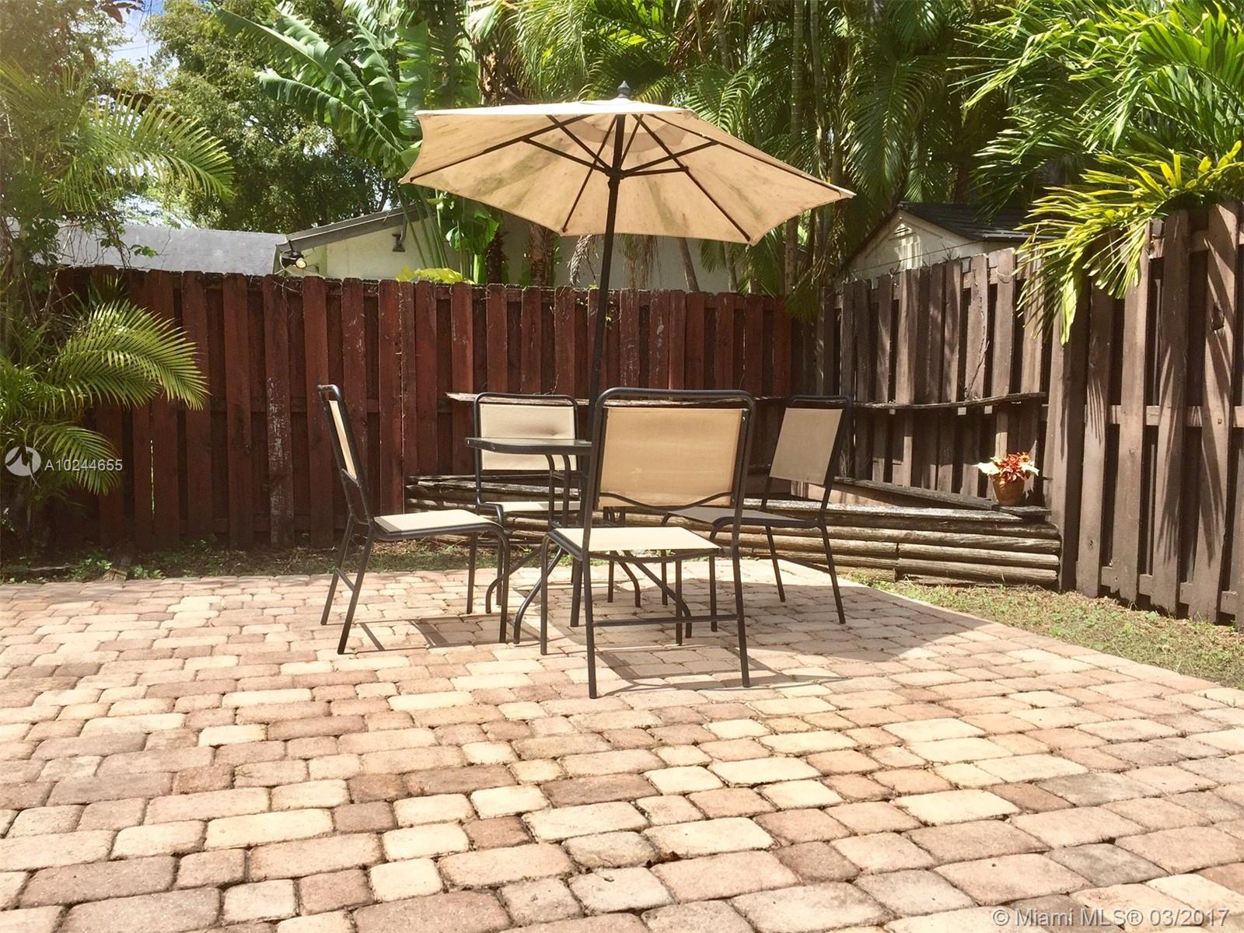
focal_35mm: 29
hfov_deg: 61.7
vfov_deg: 48.2
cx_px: 622
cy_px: 466
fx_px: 1042
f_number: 2.2
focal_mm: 4.15
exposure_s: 1/2639
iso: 32
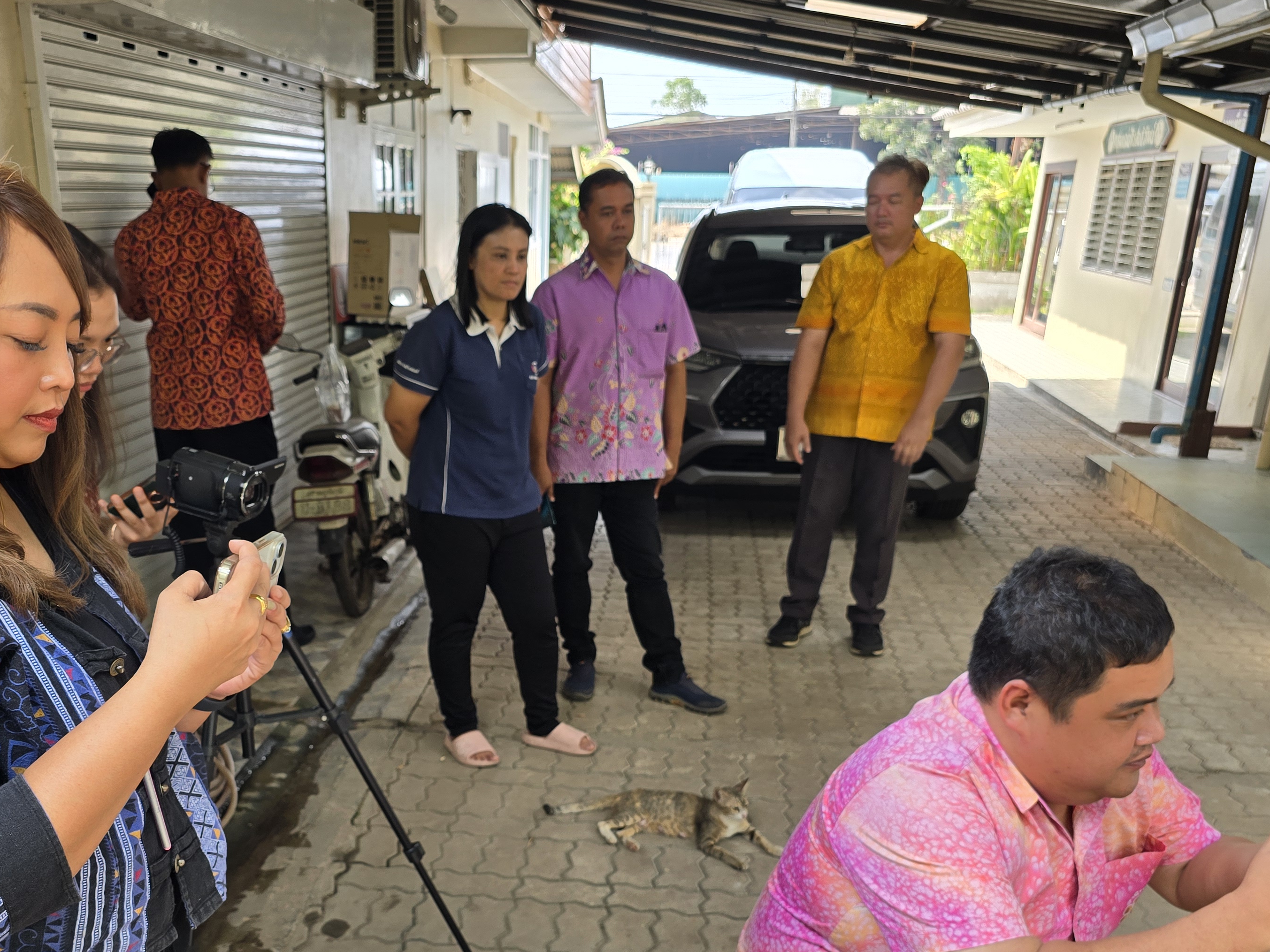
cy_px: 665
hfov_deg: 53.4
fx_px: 1247
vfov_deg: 41.0
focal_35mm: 34
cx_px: 475
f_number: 1.7
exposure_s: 1/180
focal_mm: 6.3
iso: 40
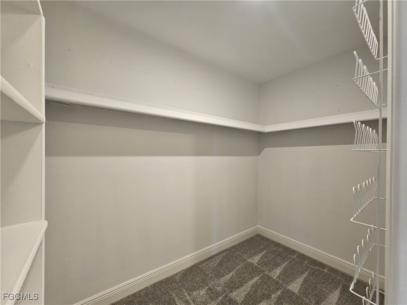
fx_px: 153
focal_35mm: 13
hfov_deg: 106.2
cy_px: 152
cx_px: 204
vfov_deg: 89.9
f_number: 2.2
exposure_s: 1/60
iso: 250
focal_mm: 2.2
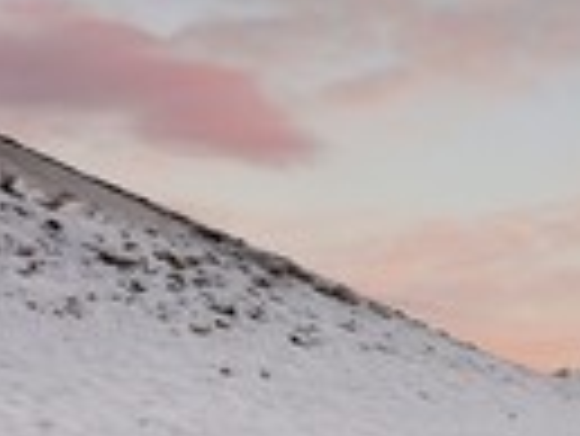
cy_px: 319
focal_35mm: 141
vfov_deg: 10.5
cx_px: 611
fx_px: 2365
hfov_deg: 13.7
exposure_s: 1/60
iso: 200
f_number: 7.1
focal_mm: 45
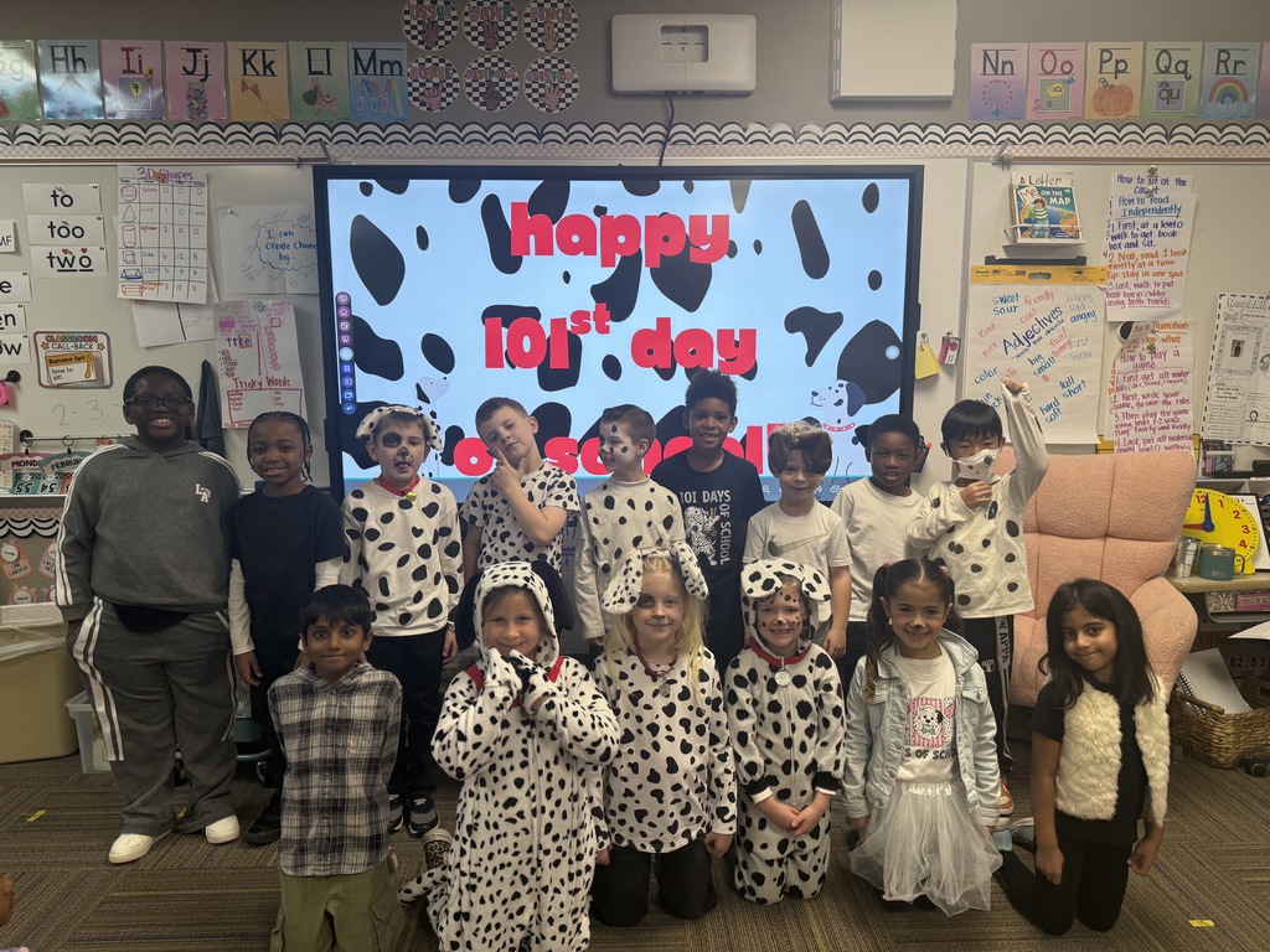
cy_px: 476
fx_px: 881
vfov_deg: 56.8
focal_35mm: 24
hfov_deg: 71.6
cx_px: 635
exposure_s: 1/120
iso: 100
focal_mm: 6.76
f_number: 1.78
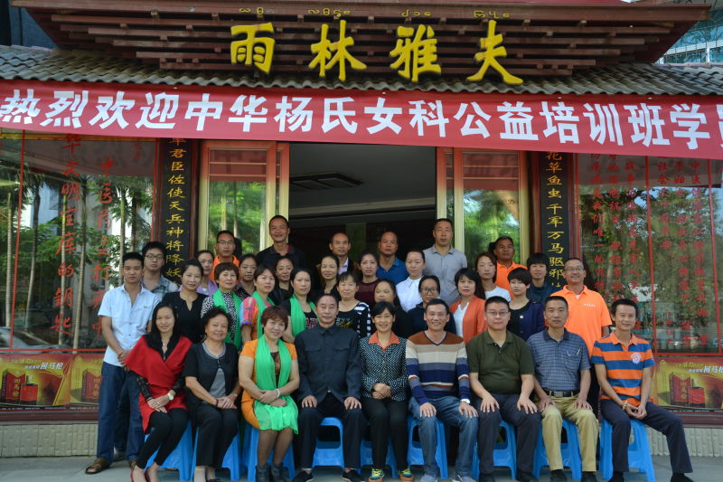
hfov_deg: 51.3
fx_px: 753
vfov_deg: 35.5
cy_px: 241
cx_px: 362
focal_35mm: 38
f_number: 5.6
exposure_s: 1/125
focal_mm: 25
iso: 400
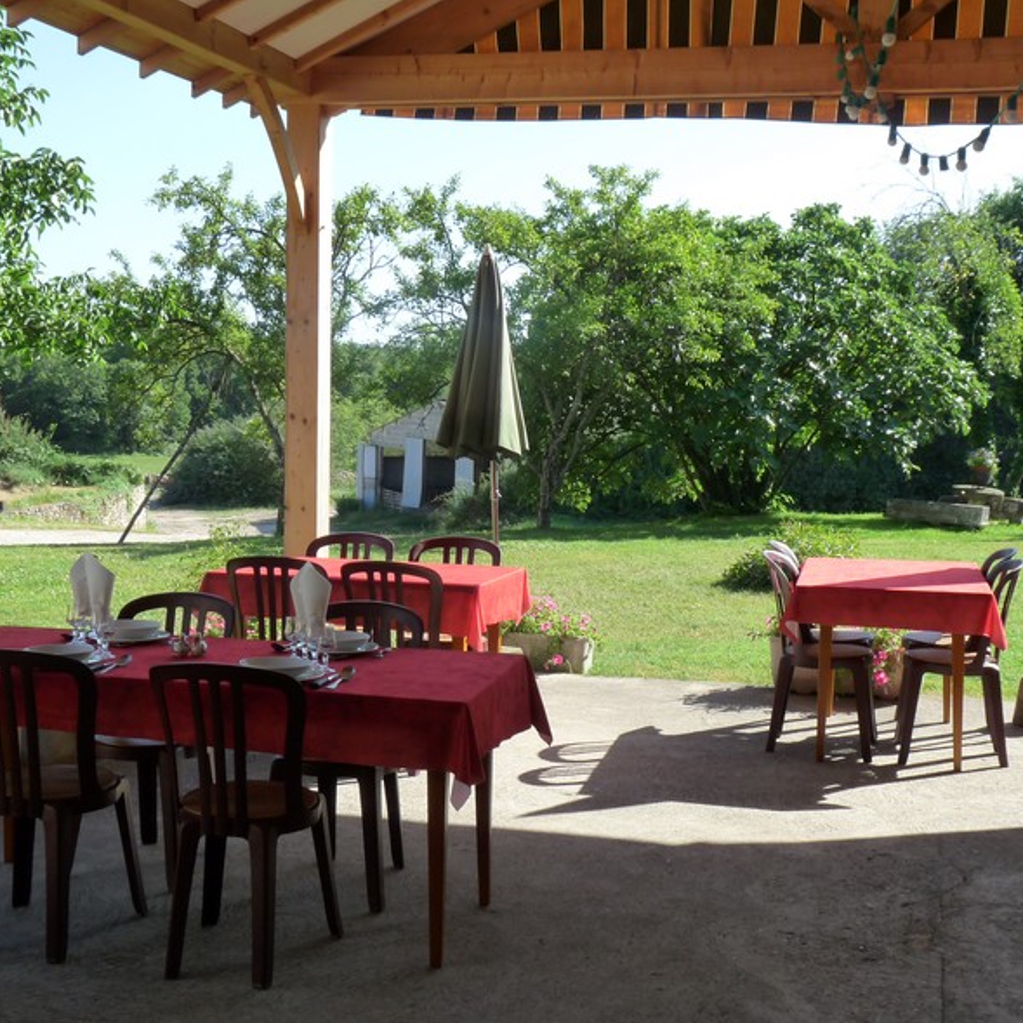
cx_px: 495
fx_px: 1605
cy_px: 519
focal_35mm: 48
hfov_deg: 35.4
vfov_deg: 35.4
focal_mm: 7.2
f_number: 5
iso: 160
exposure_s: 1/250
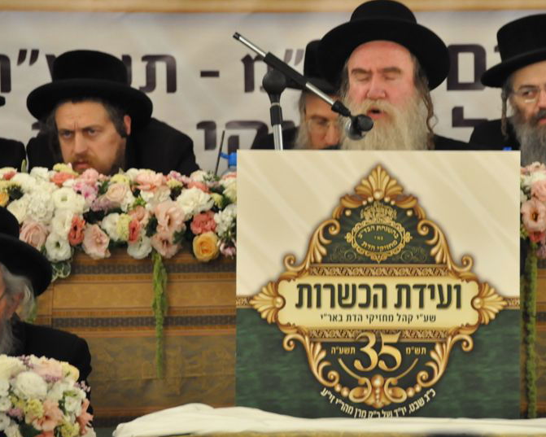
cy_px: 172
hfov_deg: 5.8
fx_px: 5377
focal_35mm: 333
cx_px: 384
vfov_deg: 4.7
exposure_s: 1/60
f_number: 5.6
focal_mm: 155
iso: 1600
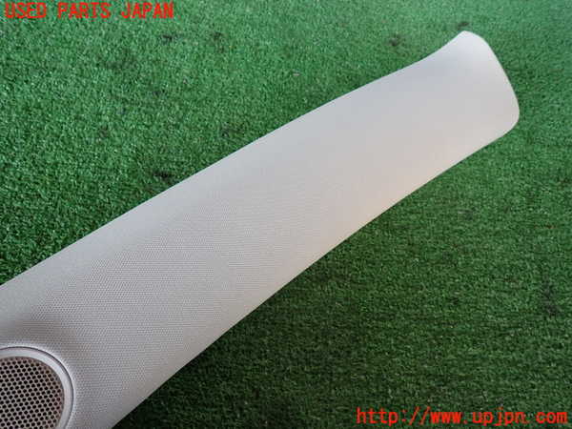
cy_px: 214
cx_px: 286
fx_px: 413
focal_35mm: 25
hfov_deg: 69.4
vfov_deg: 54.9
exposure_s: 1/60
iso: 160
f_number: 2
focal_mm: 4.5
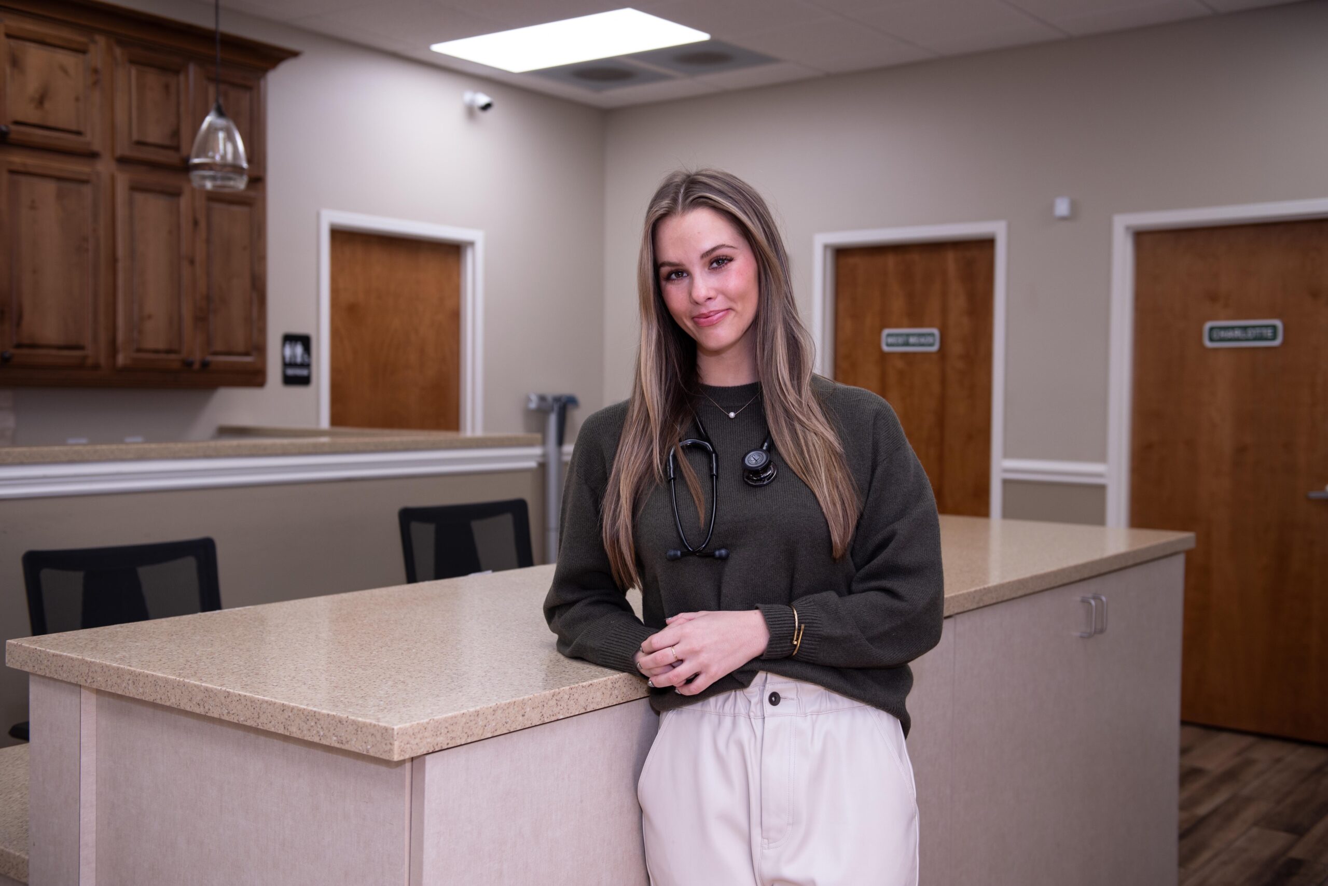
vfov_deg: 35.1
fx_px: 1402
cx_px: 664
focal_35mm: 38
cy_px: 443
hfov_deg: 50.7
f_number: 3.5
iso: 200
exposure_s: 1/60
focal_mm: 38
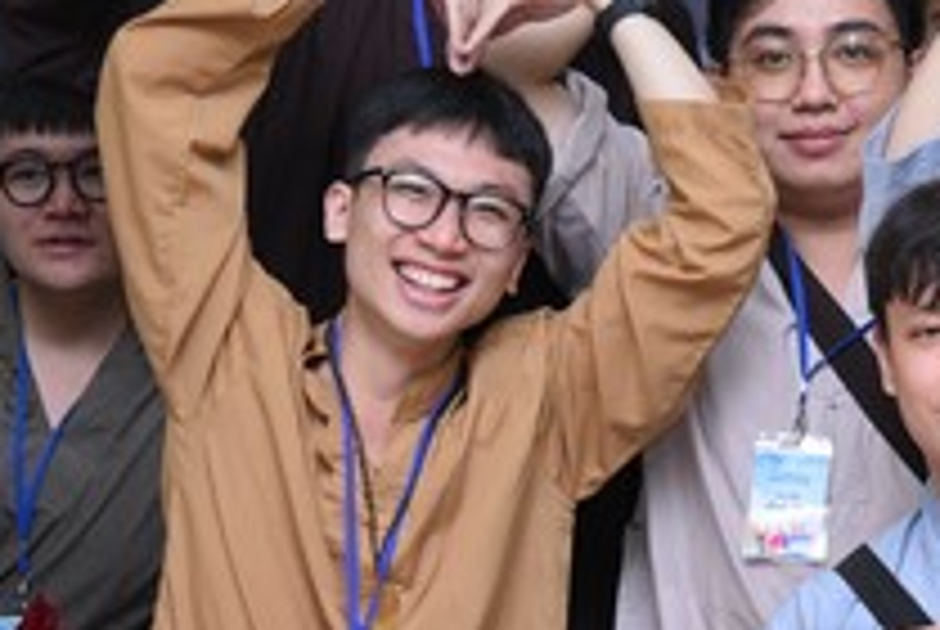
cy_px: 396
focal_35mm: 233
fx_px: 6092
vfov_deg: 5.9
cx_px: 1066
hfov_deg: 8.7
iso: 2000
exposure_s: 1/250
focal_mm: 75
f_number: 4.5
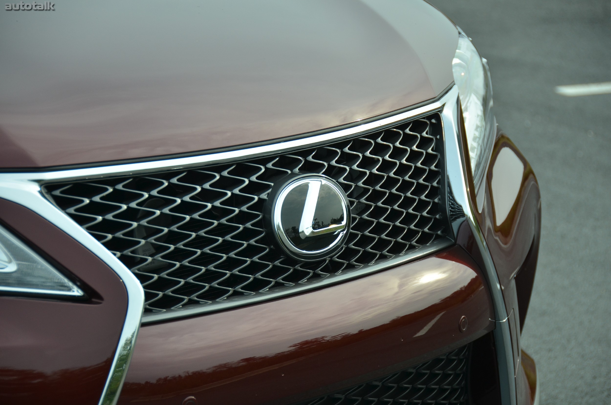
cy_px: 202
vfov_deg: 8.7
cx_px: 306
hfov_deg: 13.1
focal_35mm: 158
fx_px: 2668
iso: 400
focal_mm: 105
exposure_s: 1/1000
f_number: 5.3
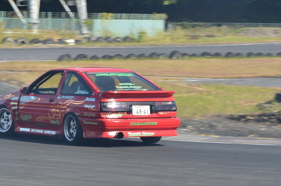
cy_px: 73
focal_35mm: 229
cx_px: 33
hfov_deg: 9.0
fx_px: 1783
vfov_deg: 6.0
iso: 200
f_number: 10
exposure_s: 1/250
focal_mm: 70
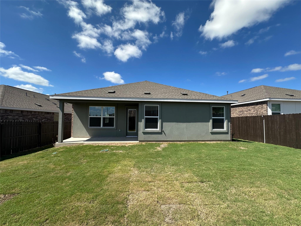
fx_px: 122
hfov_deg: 102.1
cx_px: 150
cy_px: 113
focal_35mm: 14
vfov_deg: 85.7
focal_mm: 2.22
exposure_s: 1/1473
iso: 50
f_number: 2.2
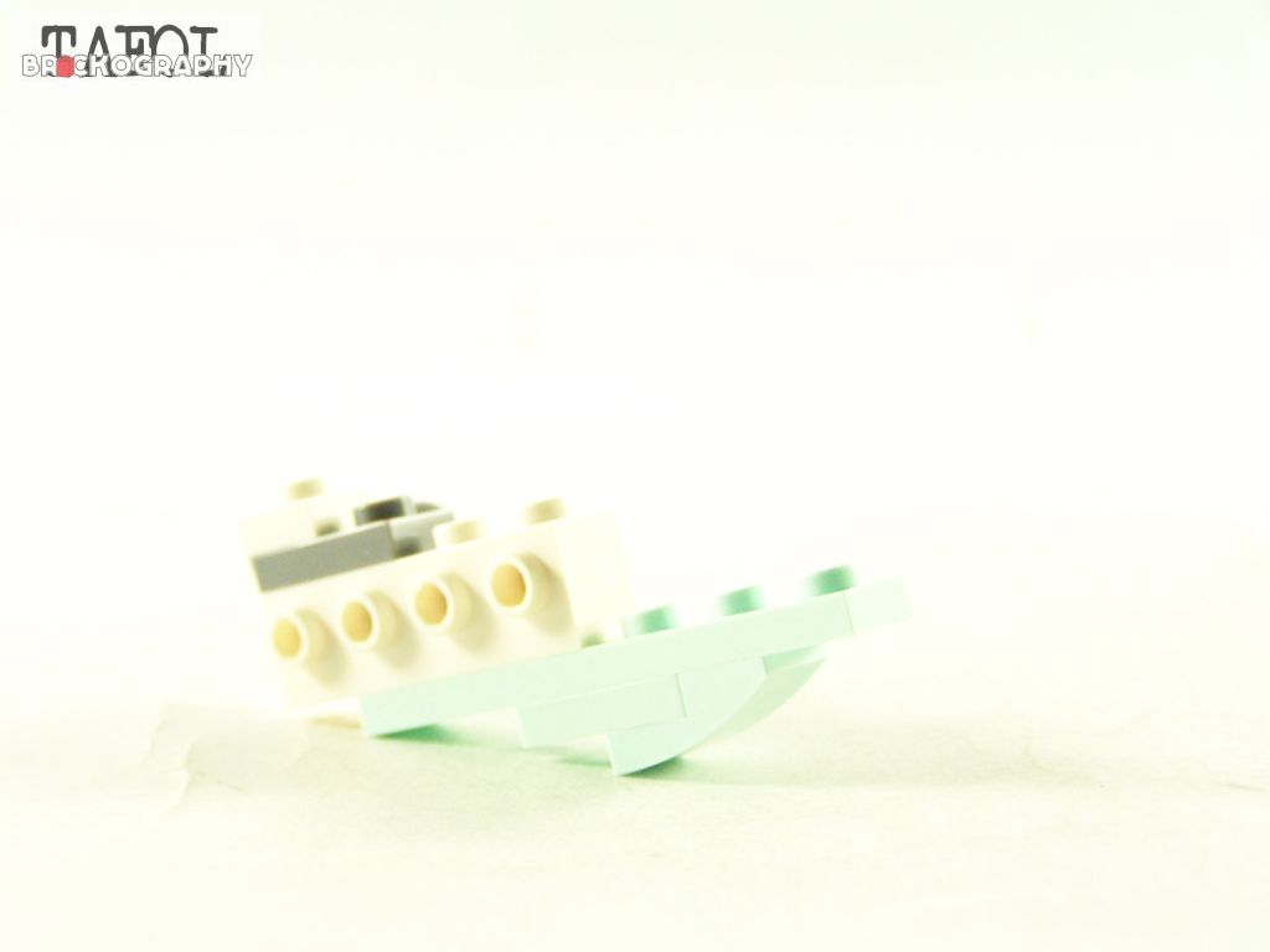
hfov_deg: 23.8
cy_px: 476
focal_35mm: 82
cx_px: 635
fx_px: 3008
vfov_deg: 18.0
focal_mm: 13.7
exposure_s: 1/60
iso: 400
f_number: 3.2
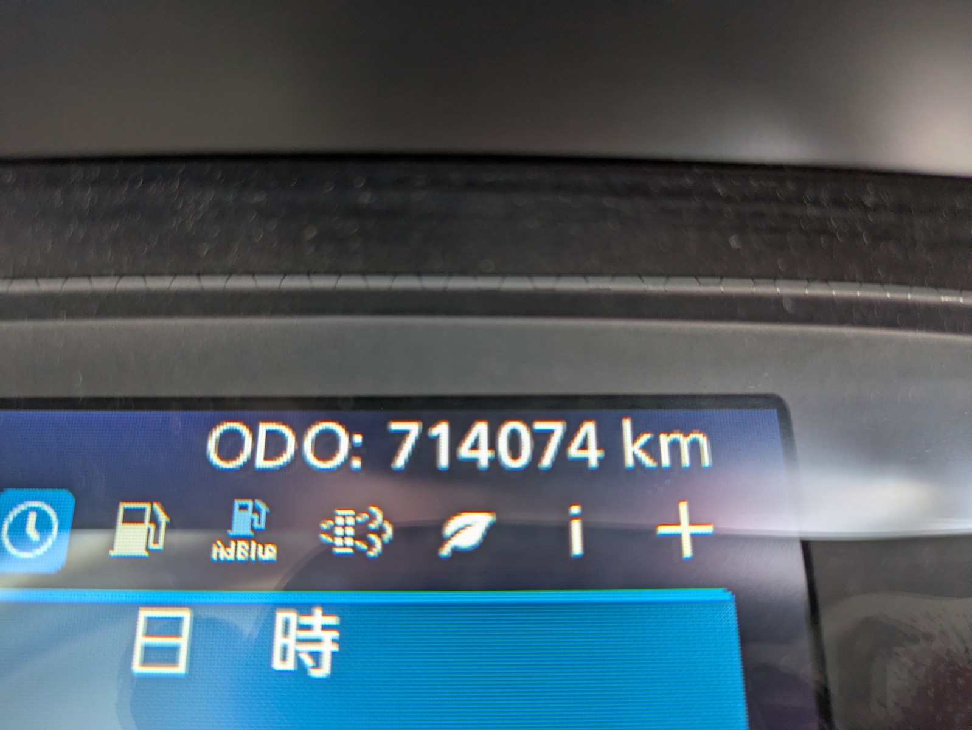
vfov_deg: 54.9
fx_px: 702
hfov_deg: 69.4
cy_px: 365
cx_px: 486
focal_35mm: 25
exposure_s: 1/40
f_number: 1.89
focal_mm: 5.43
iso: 59
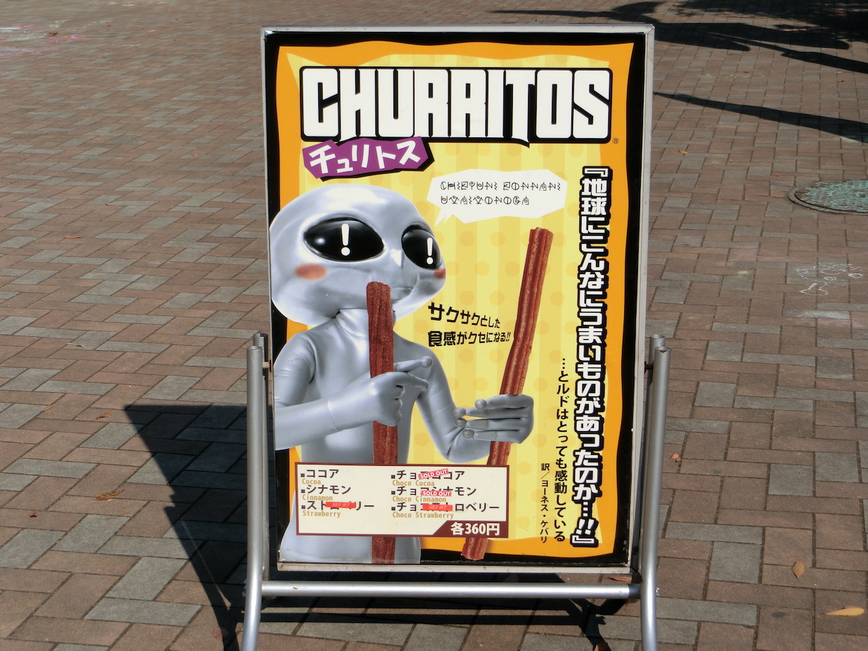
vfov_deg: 21.0
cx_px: 434
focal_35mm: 70
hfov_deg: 27.8
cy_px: 326
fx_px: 1755
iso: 80
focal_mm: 12.4
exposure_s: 1/1000
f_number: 5.2
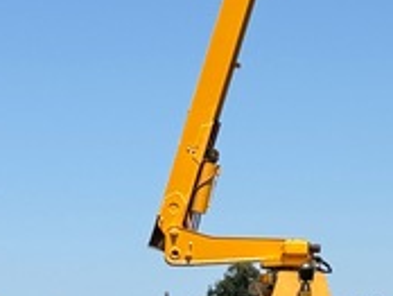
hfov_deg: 9.1
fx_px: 2444
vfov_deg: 6.9
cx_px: 418
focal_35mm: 215
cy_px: 10
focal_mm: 6.76
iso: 64
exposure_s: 1/3425
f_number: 1.78
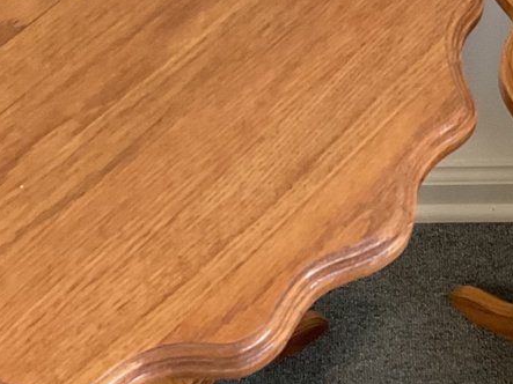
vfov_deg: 14.9
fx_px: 1467
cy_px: 164
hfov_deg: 19.6
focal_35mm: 99
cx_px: 409
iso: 200
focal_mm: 3
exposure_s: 1/40
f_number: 1.8
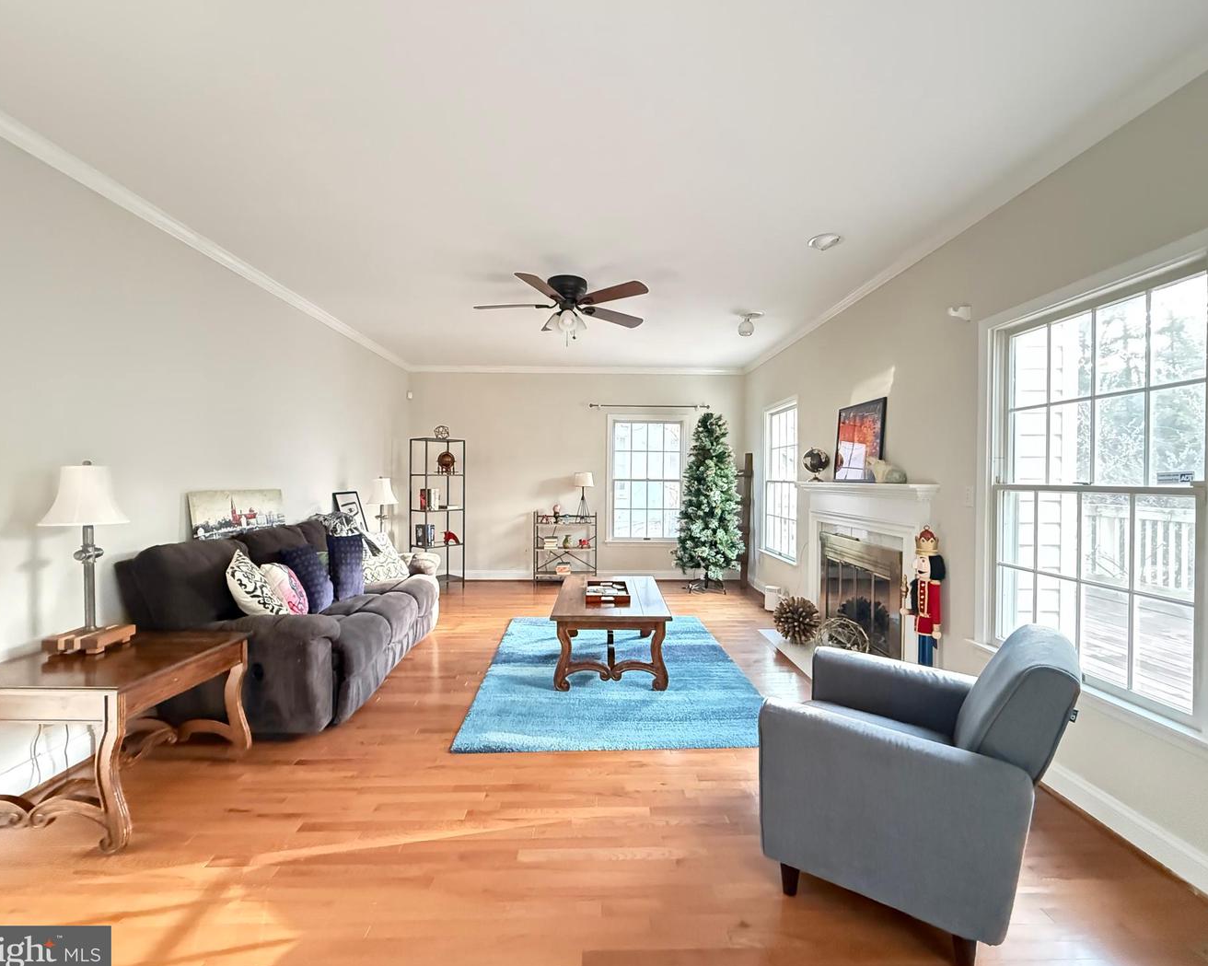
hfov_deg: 96.8
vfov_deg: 84.0
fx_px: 536
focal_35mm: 15
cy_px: 482
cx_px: 612
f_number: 2.2
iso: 1250
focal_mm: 2.22
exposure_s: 1/45
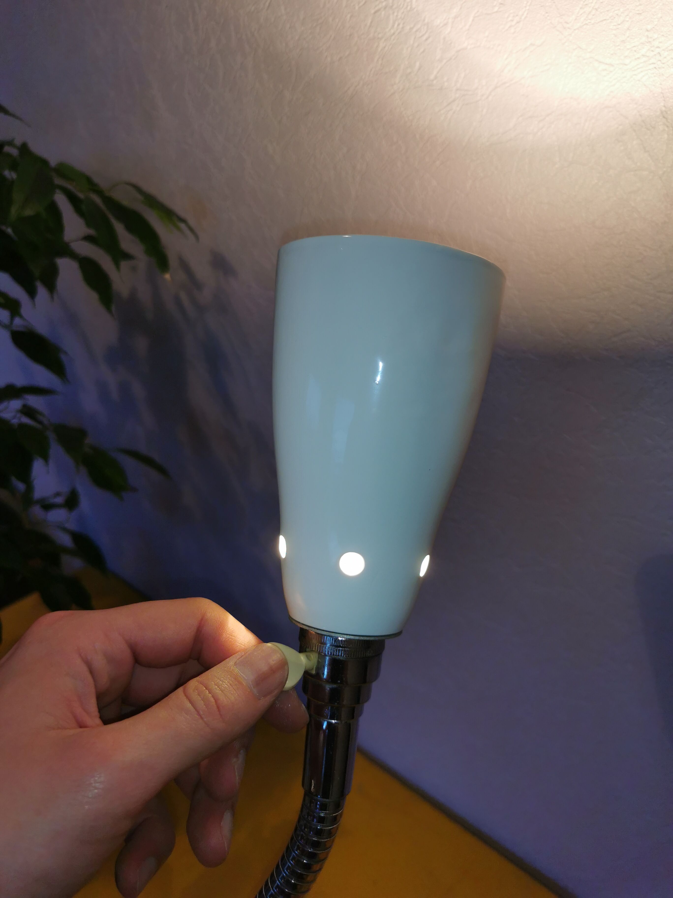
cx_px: 336
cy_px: 449
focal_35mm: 27
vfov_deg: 65.3
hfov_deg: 51.4
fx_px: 700
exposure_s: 1/100
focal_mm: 5.58
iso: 50
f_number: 1.8
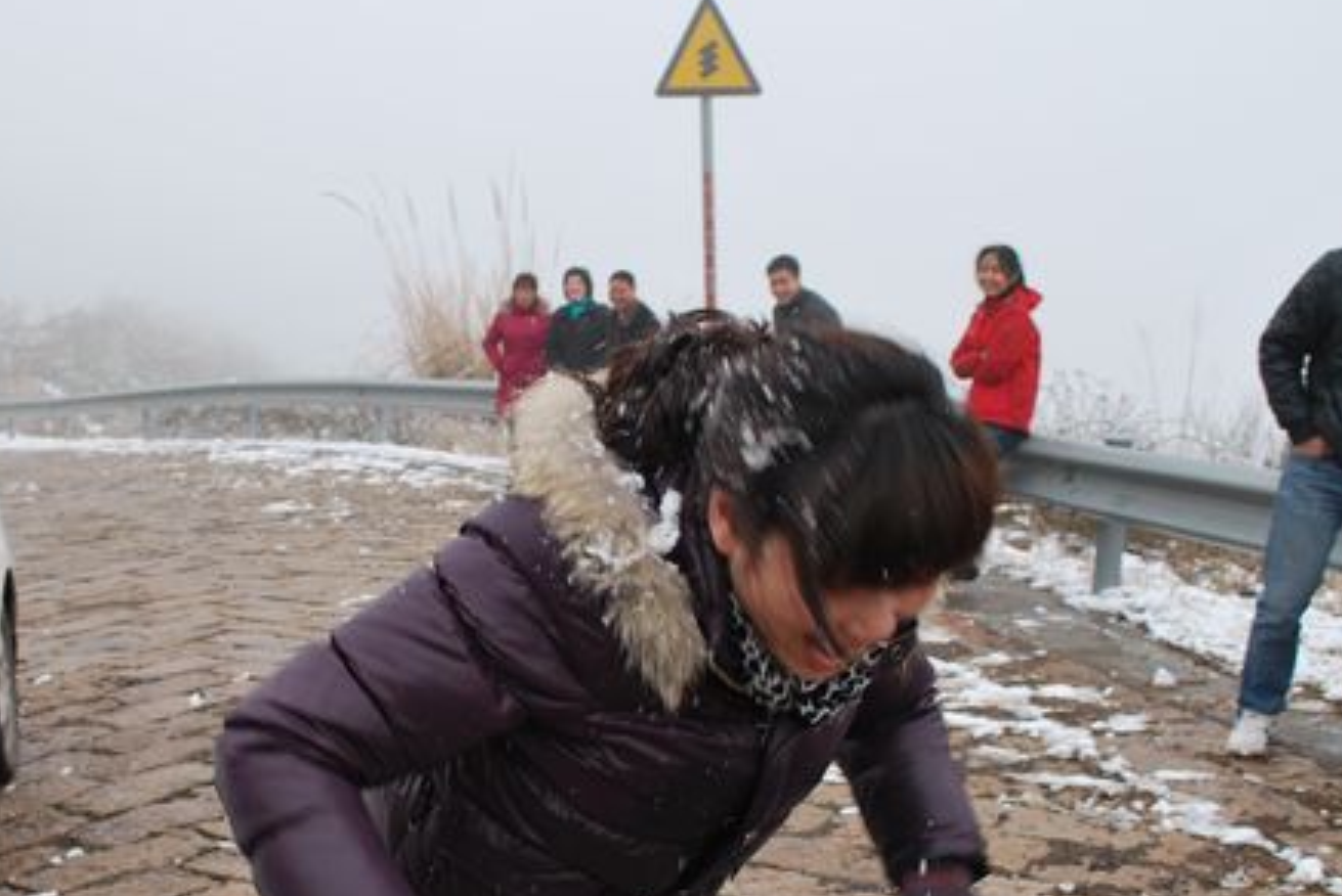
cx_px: 501
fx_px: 1790
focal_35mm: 48
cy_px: 571
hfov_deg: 40.8
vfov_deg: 28.0
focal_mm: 20
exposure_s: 1/125
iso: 100
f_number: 5.6
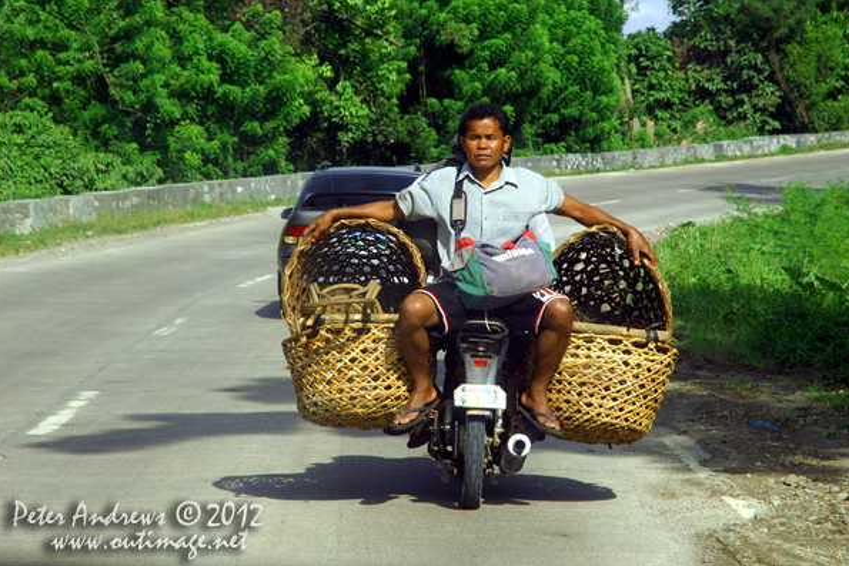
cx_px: 424
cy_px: 283
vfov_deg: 10.7
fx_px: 3031
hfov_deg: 15.9
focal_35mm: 129
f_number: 9.5
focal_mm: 85
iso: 400
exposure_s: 1/500
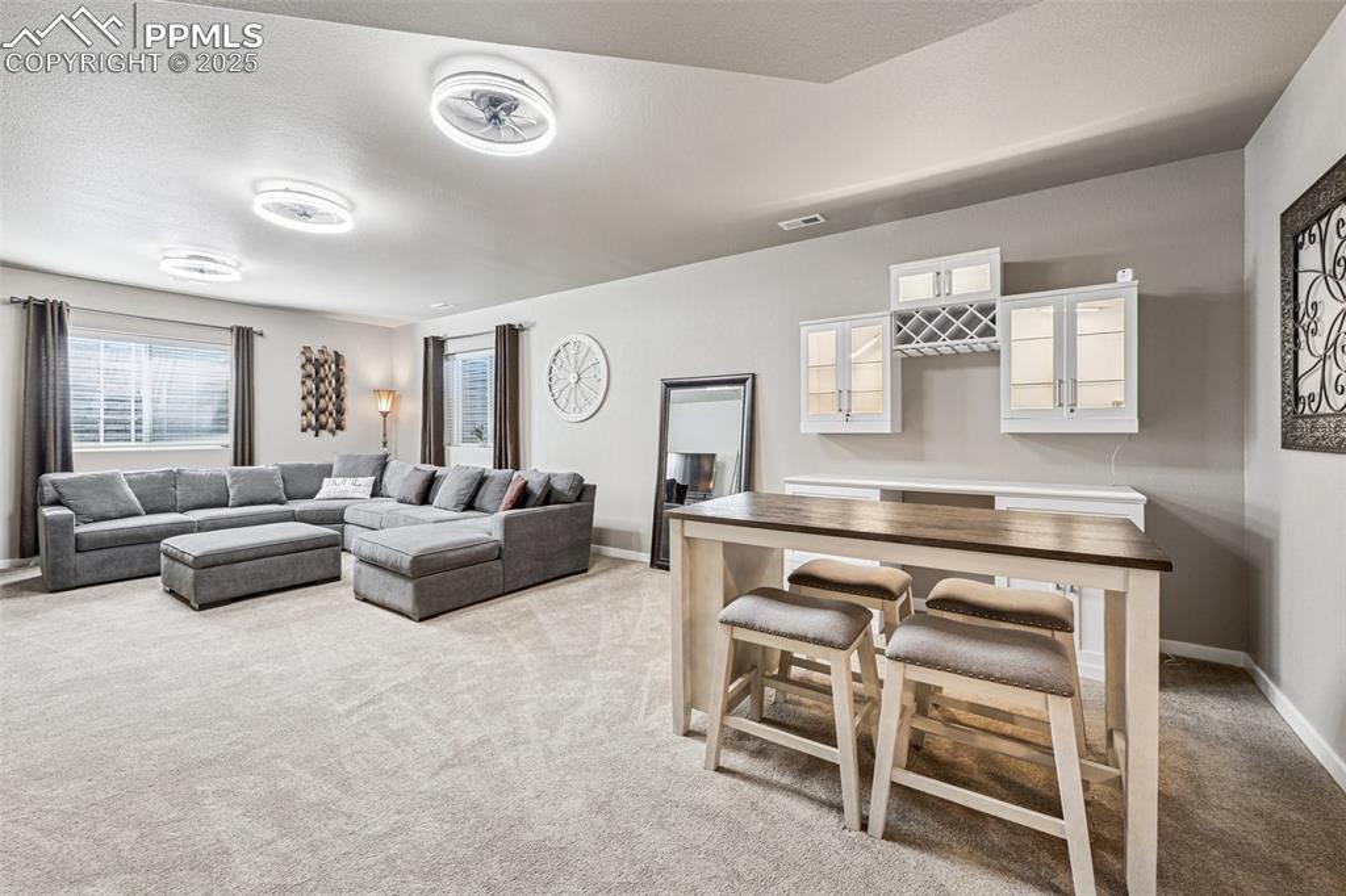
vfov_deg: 81.2
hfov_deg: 104.3
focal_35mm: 14
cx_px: 673
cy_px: 448
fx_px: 523
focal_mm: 14
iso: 100
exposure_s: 3
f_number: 11
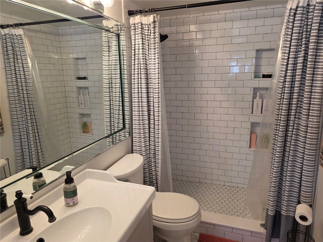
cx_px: 162
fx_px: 215
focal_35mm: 23
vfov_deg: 58.9
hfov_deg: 73.9
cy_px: 121
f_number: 1.7
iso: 160
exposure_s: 1/120
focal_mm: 6.3
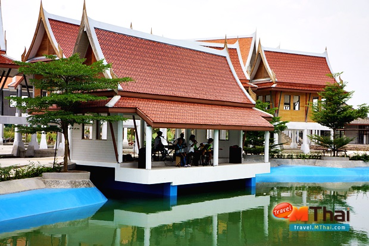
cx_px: 184
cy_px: 123
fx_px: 502
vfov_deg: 27.5
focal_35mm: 49
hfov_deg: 40.4
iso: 100
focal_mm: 33
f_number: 13
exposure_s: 1/125
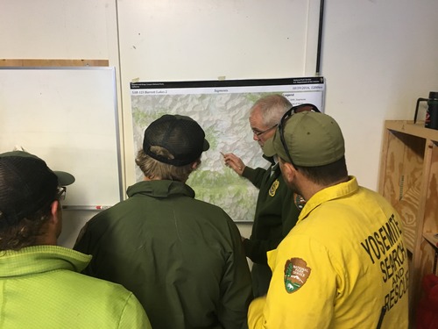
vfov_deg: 48.2
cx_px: 219
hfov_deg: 61.7
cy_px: 164
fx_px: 367
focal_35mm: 29
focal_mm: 4.15
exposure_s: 1/24
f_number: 2.2
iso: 200
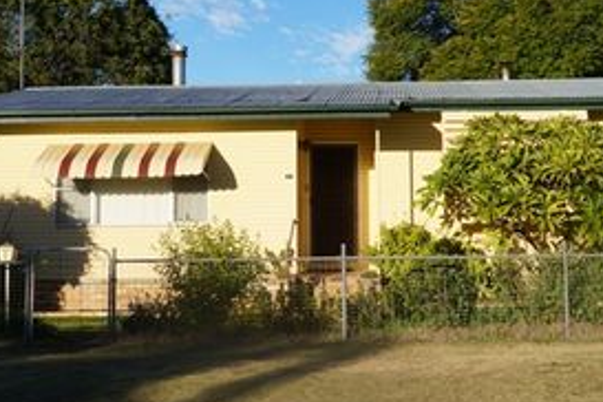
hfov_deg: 32.3
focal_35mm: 62
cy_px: 123
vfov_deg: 21.8
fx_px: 1038
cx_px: 364
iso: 200
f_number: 13
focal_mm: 24
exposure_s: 1/250
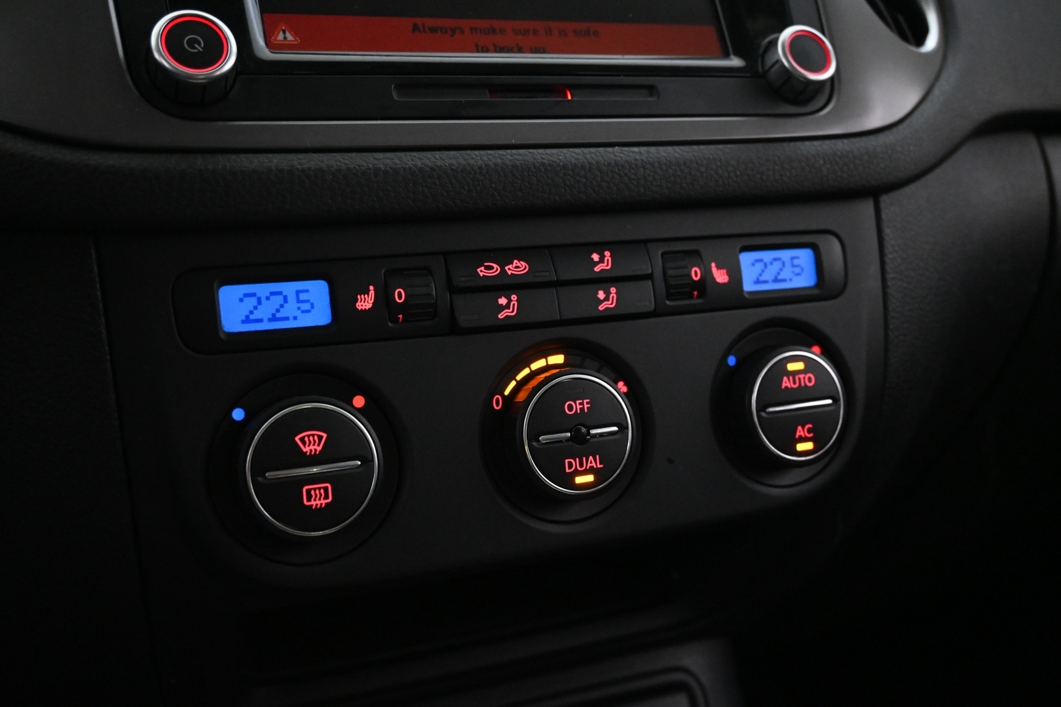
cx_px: 530
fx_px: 1061
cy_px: 354
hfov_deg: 53.1
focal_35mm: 36
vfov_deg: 36.9
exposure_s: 1/40
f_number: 4.2
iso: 4500
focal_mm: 24
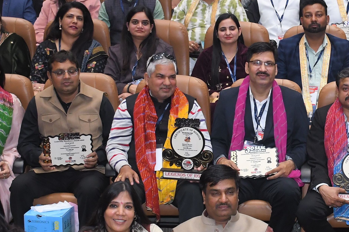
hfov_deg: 20.3
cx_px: 336
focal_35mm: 98
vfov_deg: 14.0
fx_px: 950
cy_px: 142
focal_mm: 22
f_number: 4.5
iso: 1250
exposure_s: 1/100
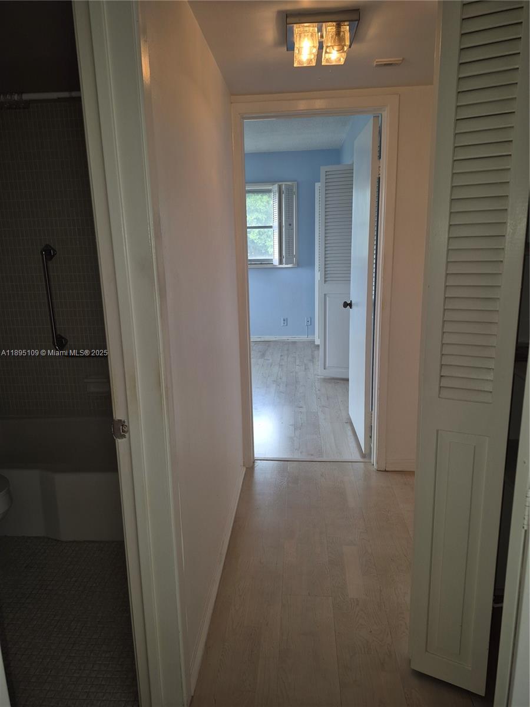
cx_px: 265
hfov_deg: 58.9
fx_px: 470
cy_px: 354
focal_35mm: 23
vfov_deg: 73.9
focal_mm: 5.4
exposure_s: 1/60
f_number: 1.8
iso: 40
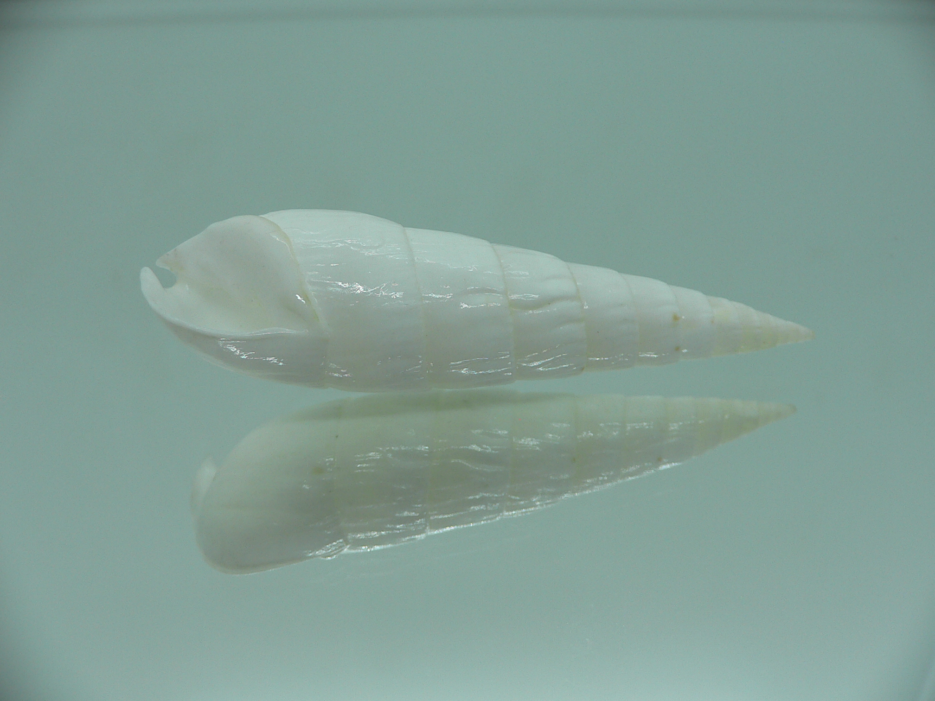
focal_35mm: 35
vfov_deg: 40.7
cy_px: 350
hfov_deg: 52.6
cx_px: 468
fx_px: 945
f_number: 2.8
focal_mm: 4.6
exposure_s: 1/80
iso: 80
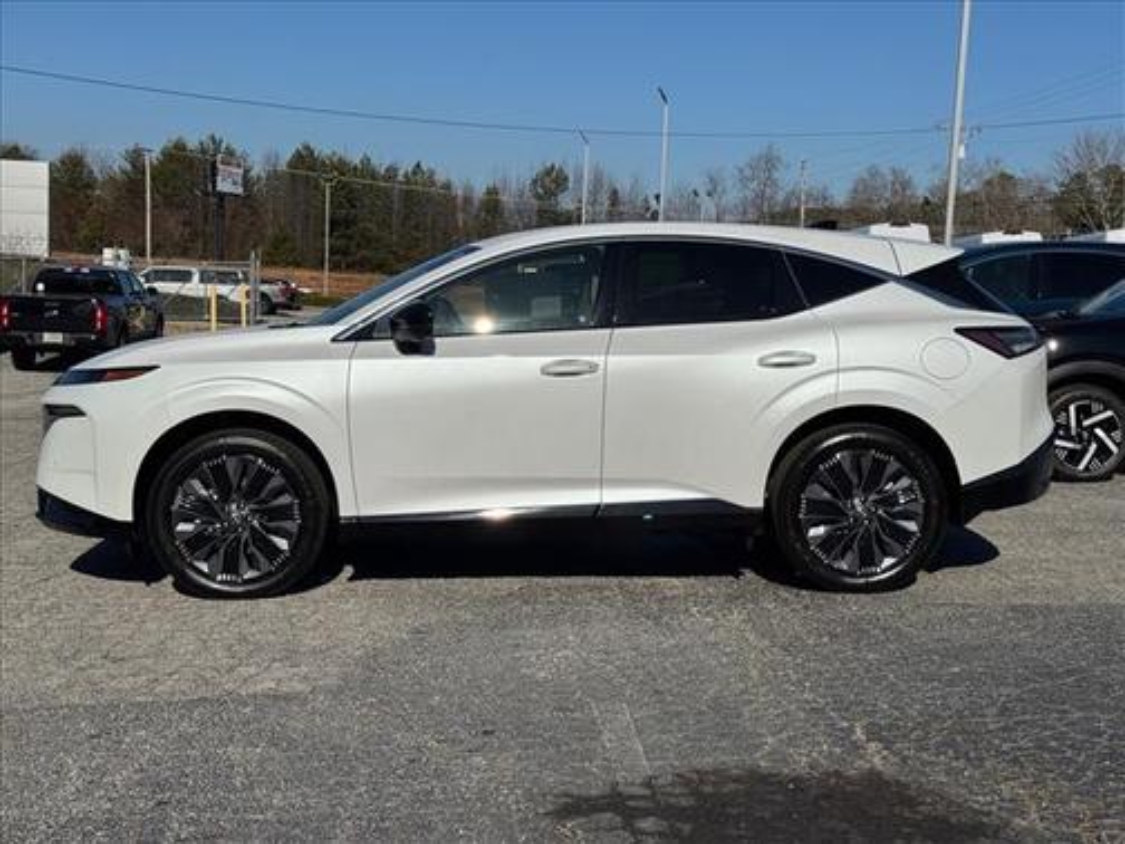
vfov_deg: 30.3
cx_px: 562
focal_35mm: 48
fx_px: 1560
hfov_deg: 39.7
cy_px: 422
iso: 64
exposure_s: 1/15385
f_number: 1.78
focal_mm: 6.76
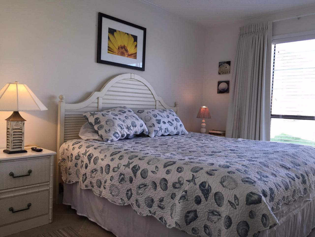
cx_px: 158
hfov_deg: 61.7
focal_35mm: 29
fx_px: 264
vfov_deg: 48.2
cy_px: 118
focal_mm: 4.15
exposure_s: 1/60
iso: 32
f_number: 2.2
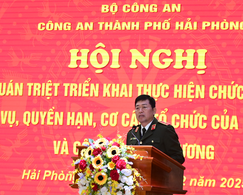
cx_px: 114
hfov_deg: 14.2
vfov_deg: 11.4
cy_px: 98
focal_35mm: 136
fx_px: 978
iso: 3200
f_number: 5.3
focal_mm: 80
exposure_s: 1/200
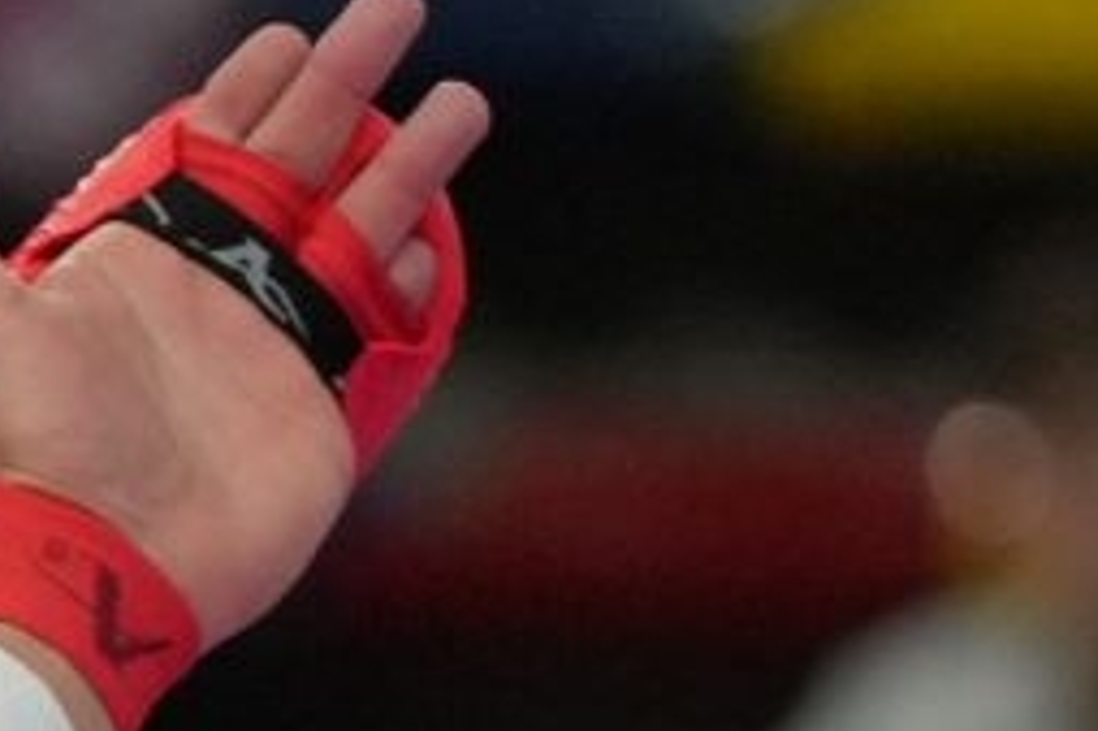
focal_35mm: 1933
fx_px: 58916
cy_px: 1674
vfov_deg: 0.7
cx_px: -1085
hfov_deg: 1.1
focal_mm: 182
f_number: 2.8
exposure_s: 1/1000
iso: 1600
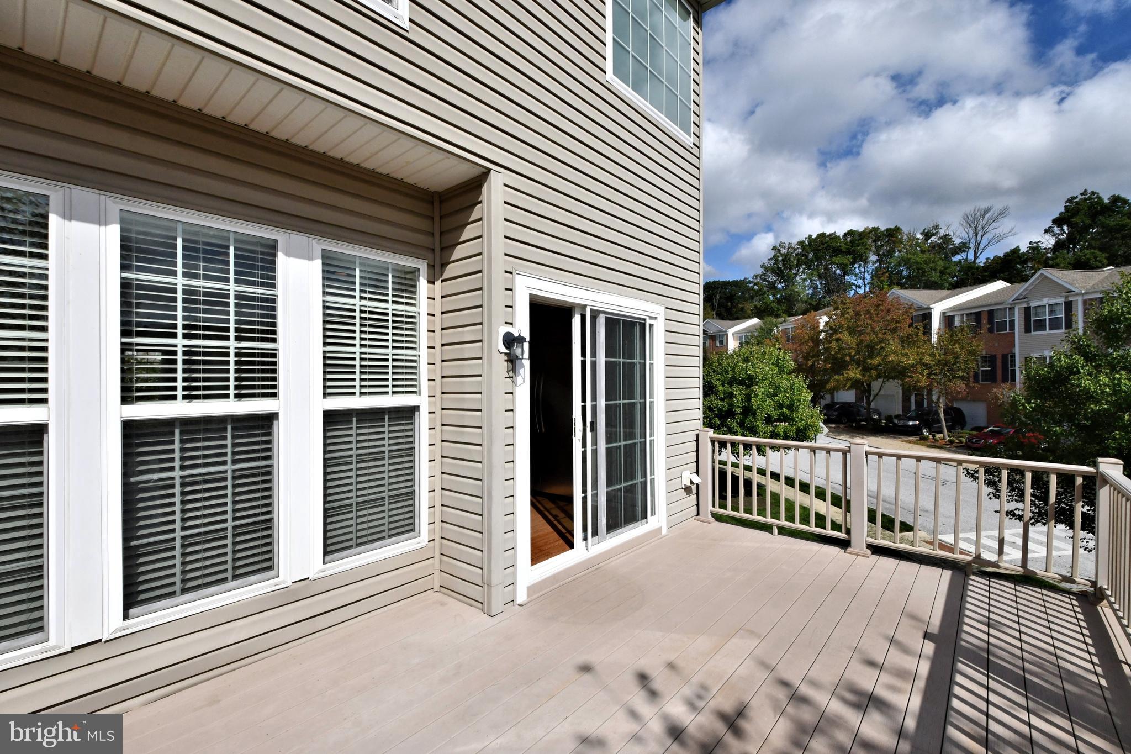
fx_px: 471
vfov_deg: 77.3
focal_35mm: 15
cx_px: 566
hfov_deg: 100.4
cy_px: 377
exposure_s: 1/2500
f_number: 13
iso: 1000
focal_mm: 10
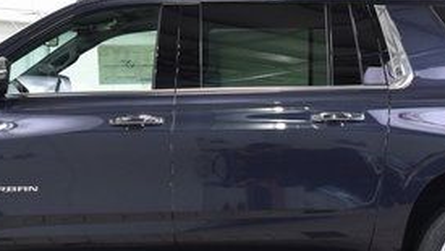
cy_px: 160
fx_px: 1337
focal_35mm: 113
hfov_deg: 18.9
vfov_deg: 10.7
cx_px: 210
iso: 1600
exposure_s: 1/60
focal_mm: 31
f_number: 4
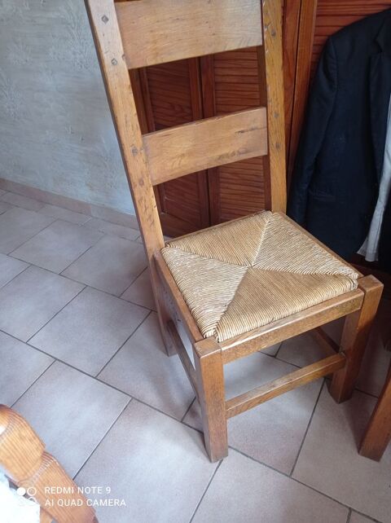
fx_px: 423
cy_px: 262
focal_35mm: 28
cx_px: 196
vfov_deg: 63.5
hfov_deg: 49.7
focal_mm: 4.74
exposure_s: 1/50
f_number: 1.79
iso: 238
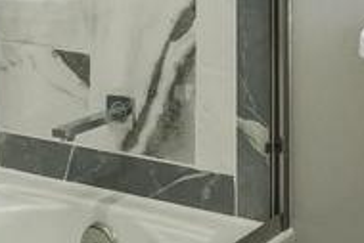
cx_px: 435
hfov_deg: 18.3
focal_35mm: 106
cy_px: -232
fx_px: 1073
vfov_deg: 11.7
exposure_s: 1/60
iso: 500
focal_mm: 14
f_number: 7.1
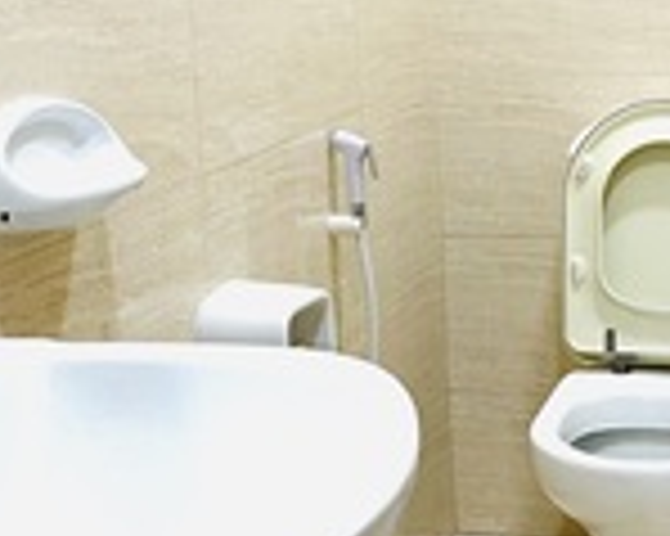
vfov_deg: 19.3
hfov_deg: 24.1
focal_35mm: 78
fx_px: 1546
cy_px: 65
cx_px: 519
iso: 80
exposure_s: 1/50
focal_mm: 4.2
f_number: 1.6
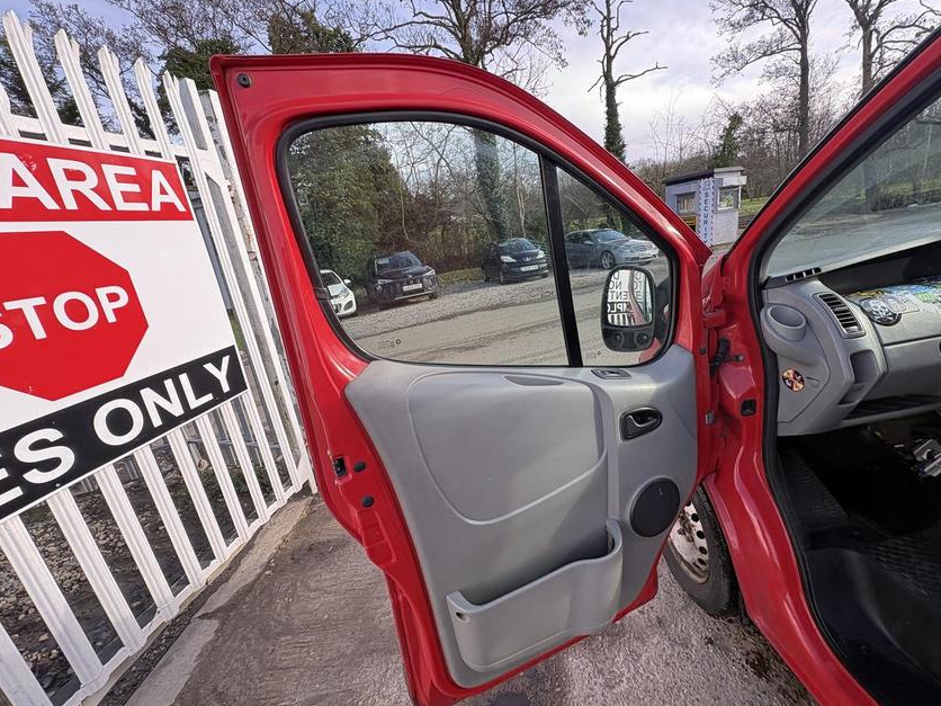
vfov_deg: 81.7
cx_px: 499
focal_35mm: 15
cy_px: 348
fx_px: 408
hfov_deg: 98.1
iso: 40
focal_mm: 2.22
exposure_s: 1/167
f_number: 2.2
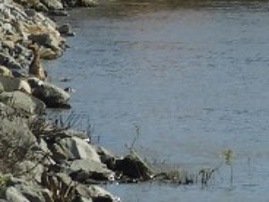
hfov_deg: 2.4
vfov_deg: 1.8
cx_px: 787
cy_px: -319
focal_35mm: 823
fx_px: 6396
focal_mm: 18.8
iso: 100
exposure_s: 1/800
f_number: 4.8
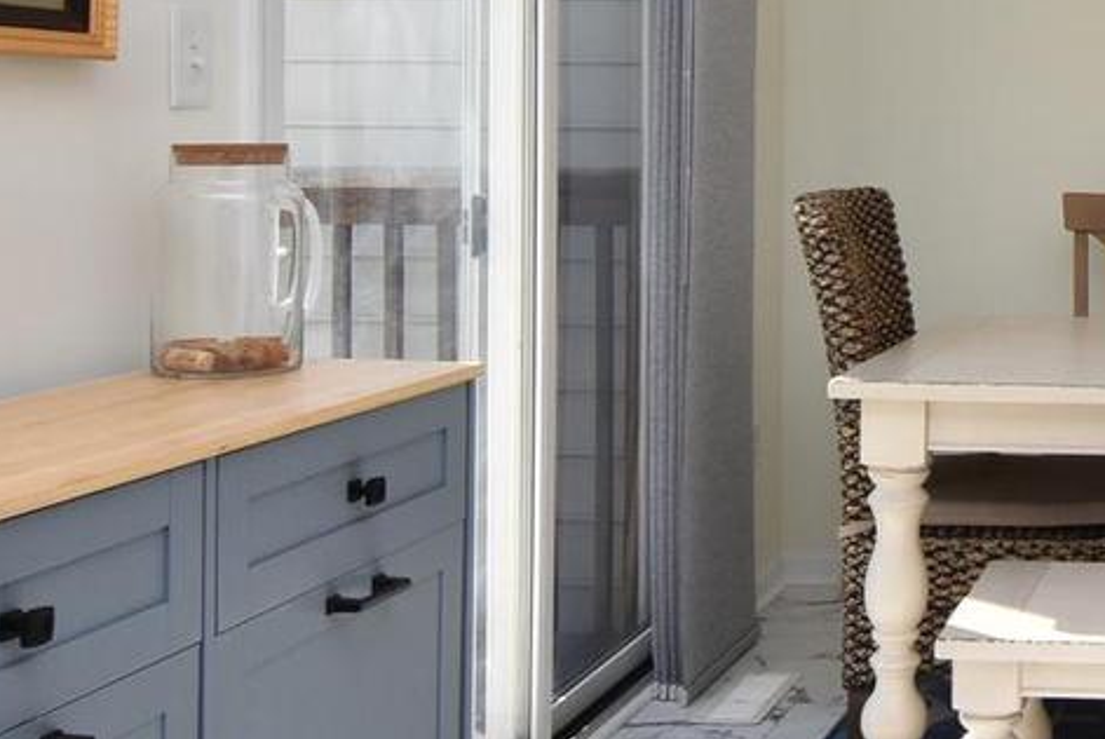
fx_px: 1690
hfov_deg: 31.9
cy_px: 127
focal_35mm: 55
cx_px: 1220
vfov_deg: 24.2
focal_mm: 12
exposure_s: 1/160
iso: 800
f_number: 16
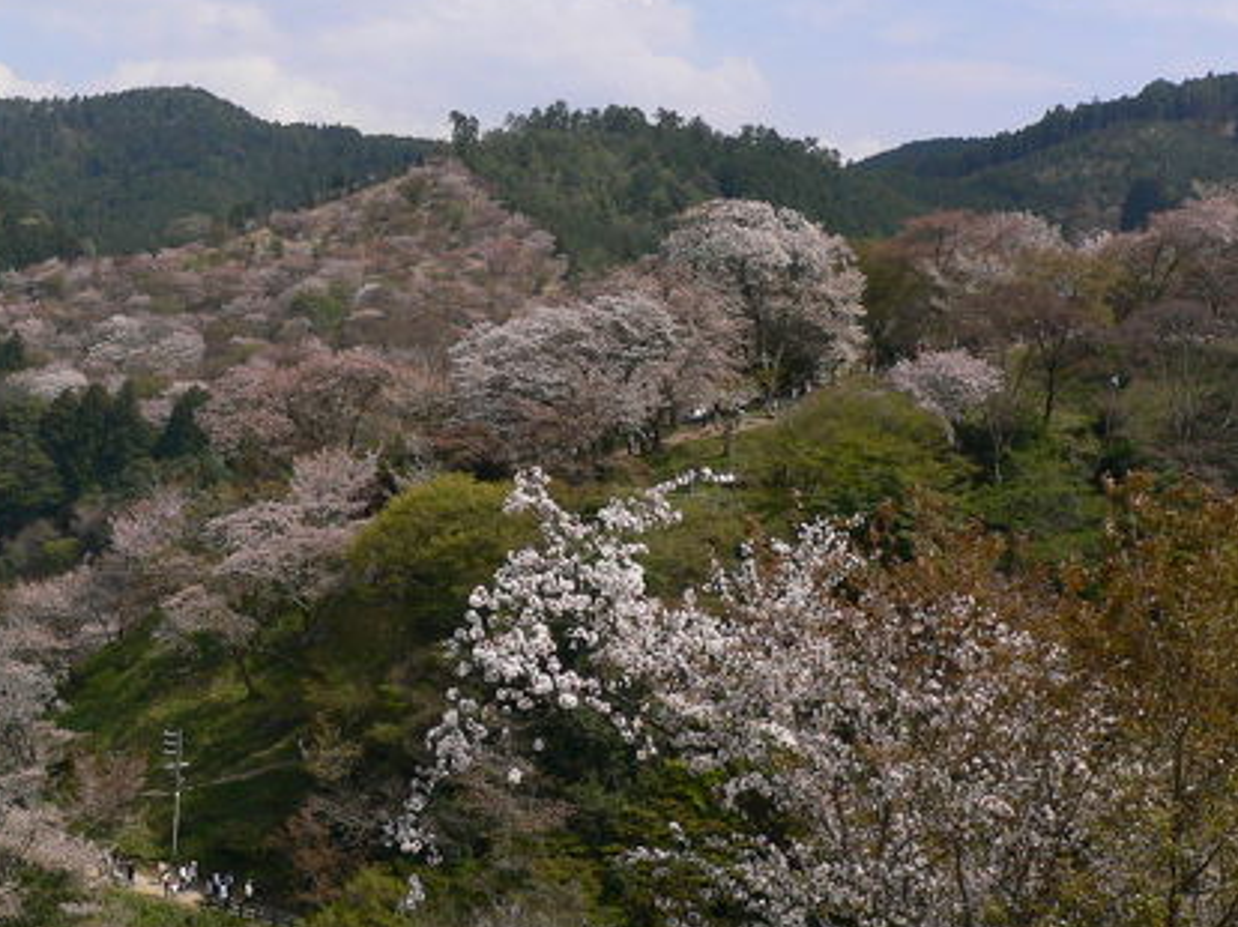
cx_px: 308
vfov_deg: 26.5
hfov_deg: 34.2
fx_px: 1966
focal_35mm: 55
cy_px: 378
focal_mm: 5.8
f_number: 5.6
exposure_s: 1/400
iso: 80
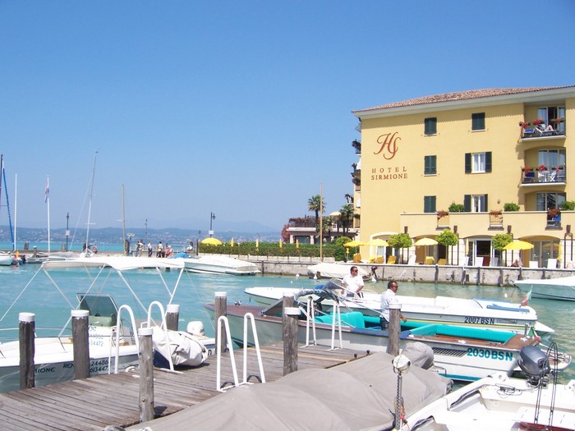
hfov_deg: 51.4
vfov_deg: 39.7
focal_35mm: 36
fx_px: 598
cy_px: 216
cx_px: 288
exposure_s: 1/500
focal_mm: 6.2
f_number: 4.5
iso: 80
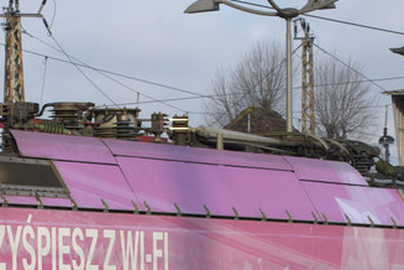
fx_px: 3748
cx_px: 114
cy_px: 347
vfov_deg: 4.1
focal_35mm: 334
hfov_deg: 6.2
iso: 500
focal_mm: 94
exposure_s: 1/640
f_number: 10
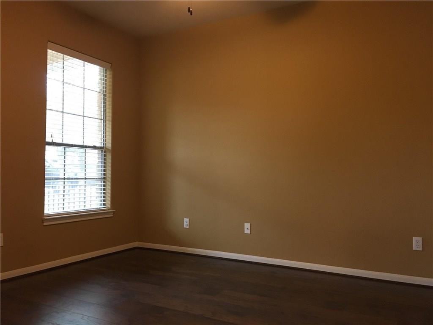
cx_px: 216
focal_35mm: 29
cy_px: 162
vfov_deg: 48.2
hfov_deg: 61.7
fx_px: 363
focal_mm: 4.15
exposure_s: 1/30
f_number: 2.2
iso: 250
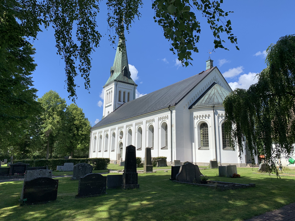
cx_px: 148
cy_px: 110
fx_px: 222
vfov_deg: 53.1
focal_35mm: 26
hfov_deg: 67.3
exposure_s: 1/1916
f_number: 1.8
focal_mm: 4.25
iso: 25
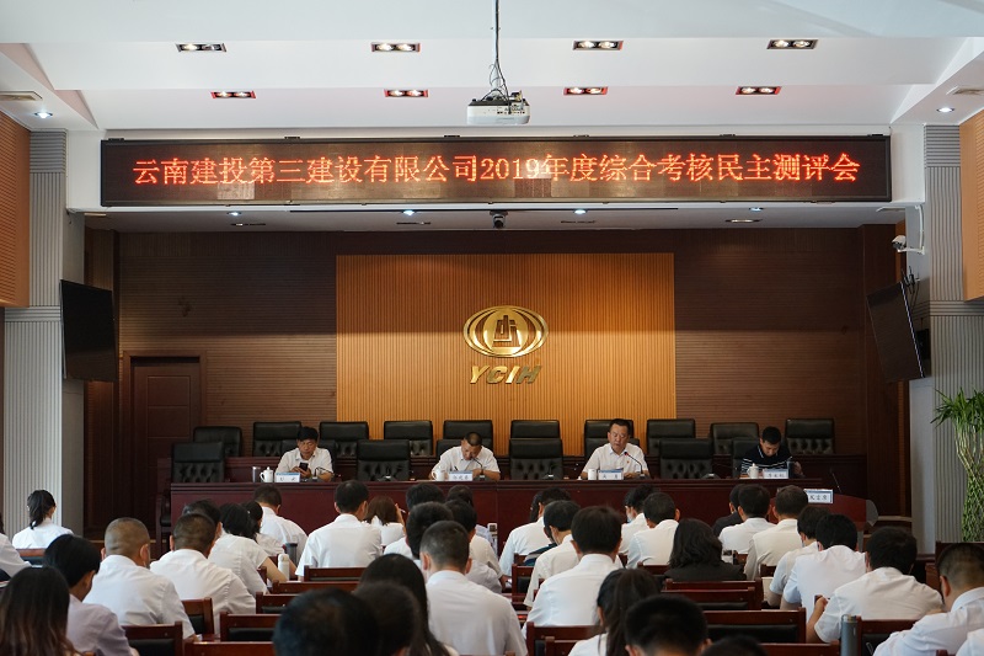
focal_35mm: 70
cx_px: 492
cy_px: 328
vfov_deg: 19.4
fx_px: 1913
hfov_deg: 28.8
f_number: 5.6
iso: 2000
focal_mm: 70
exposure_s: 1/160
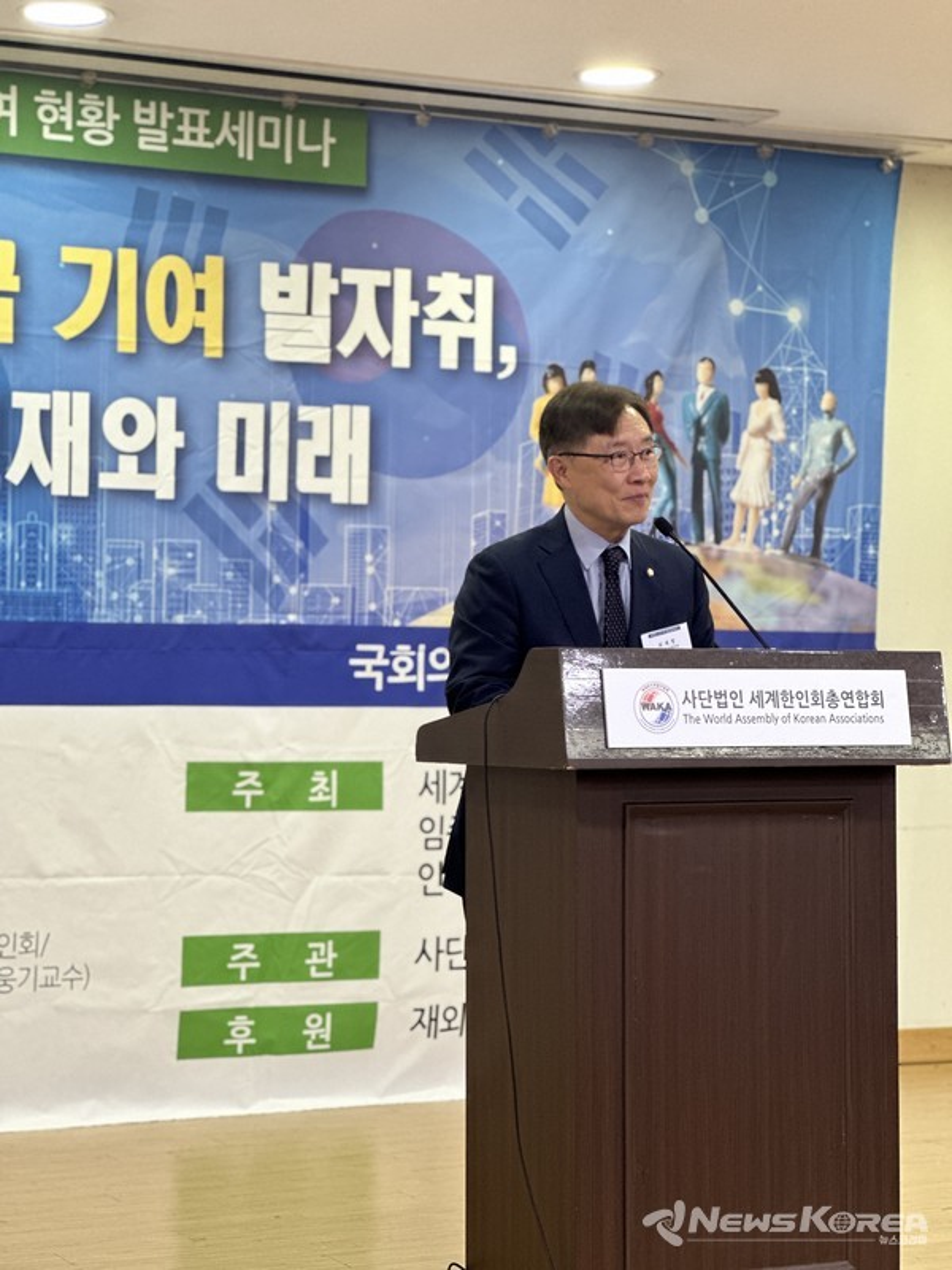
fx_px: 2824
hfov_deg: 19.1
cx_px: 476
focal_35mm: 77
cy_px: 635
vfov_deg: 25.3
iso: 250
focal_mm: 9
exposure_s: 1/40
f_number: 2.8
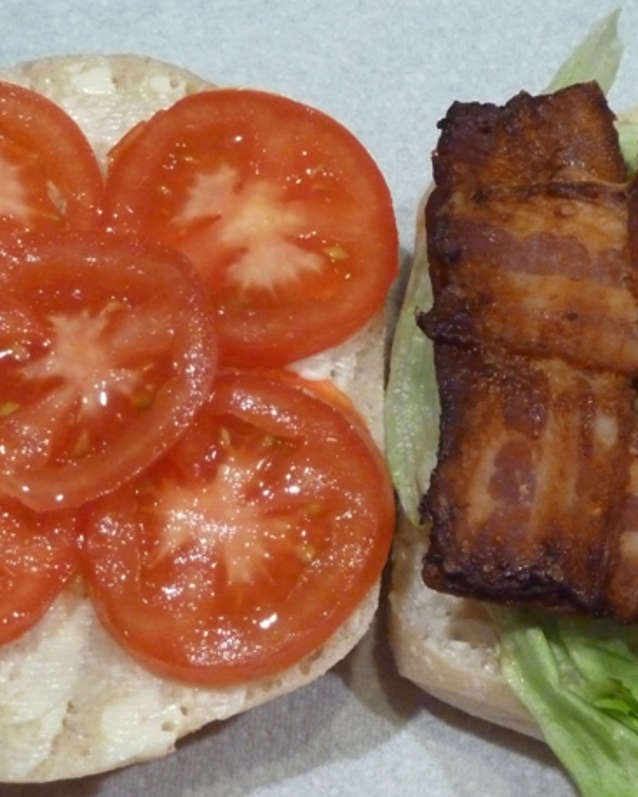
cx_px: 410
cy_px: 453
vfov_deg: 23.3
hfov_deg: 18.7
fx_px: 1934
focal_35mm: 82
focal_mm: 7.9
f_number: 3.8
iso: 800
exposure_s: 1/40
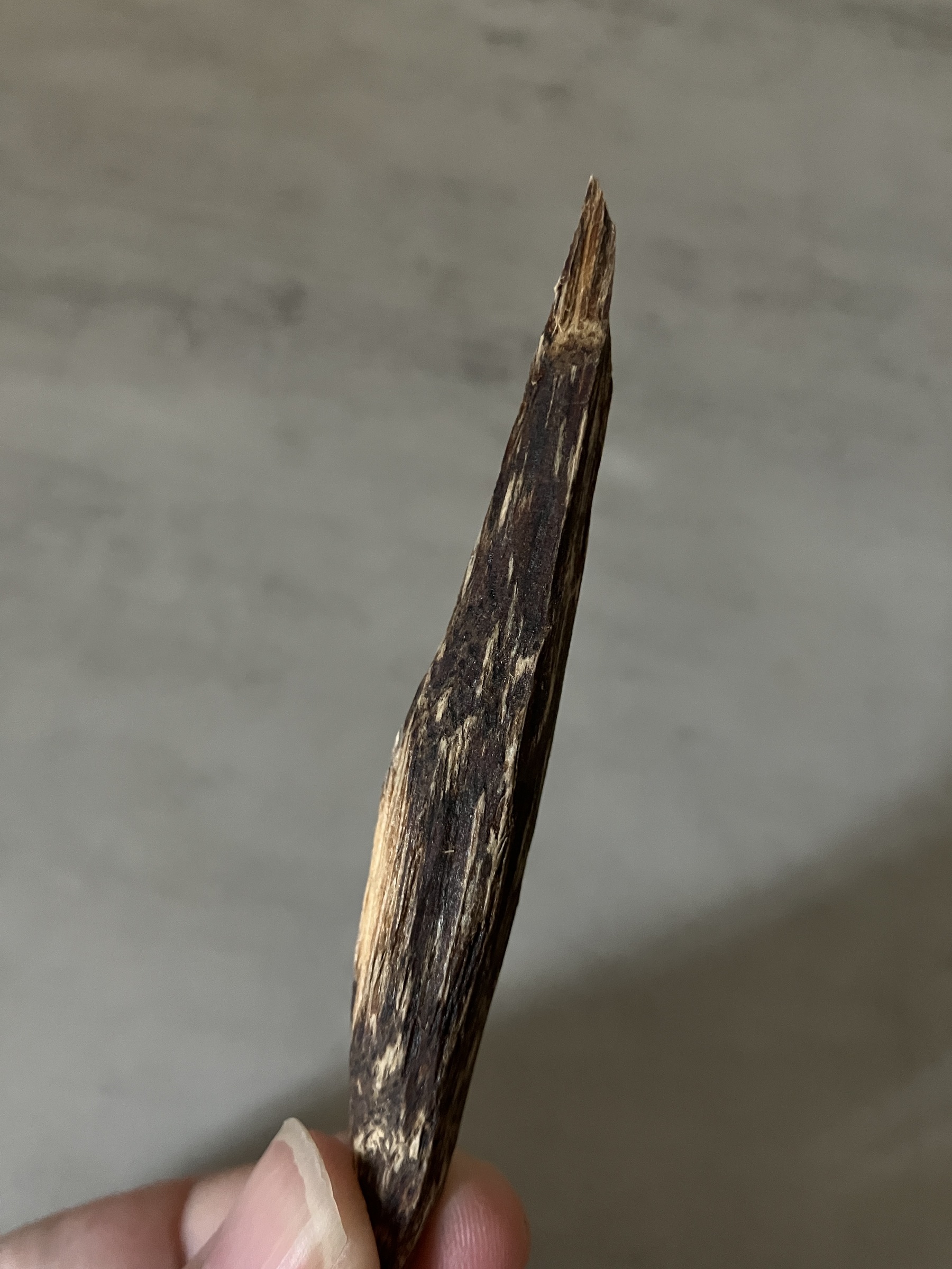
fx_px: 1027
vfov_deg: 63.4
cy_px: 634
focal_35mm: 28
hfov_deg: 49.7
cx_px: 476
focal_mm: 3.99
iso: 320
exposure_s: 1/52
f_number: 1.8
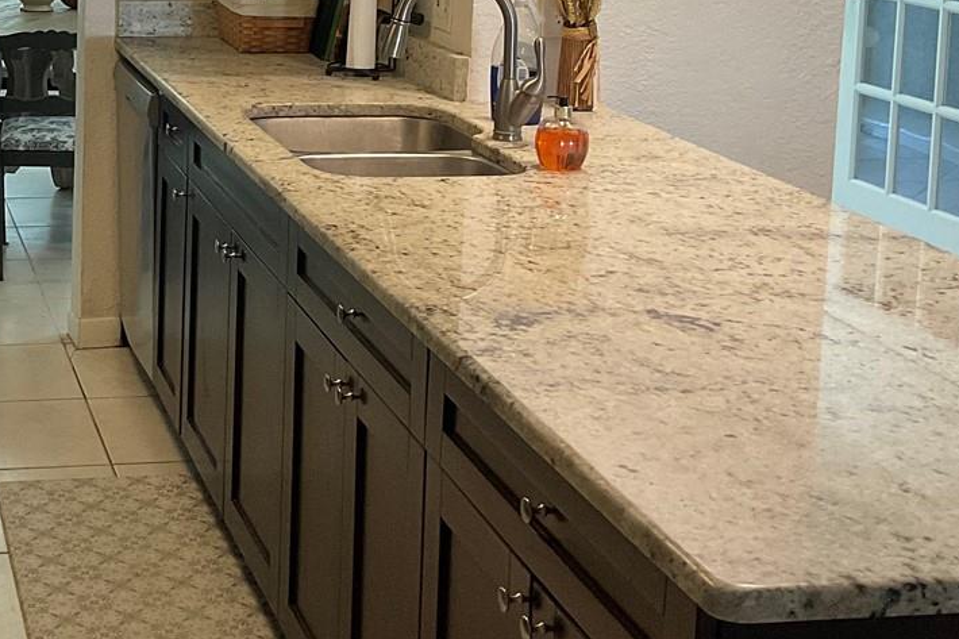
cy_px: 26
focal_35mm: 68
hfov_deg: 28.4
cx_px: 72
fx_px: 1811
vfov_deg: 19.5
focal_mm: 3
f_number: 1.8
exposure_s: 1/60
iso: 80
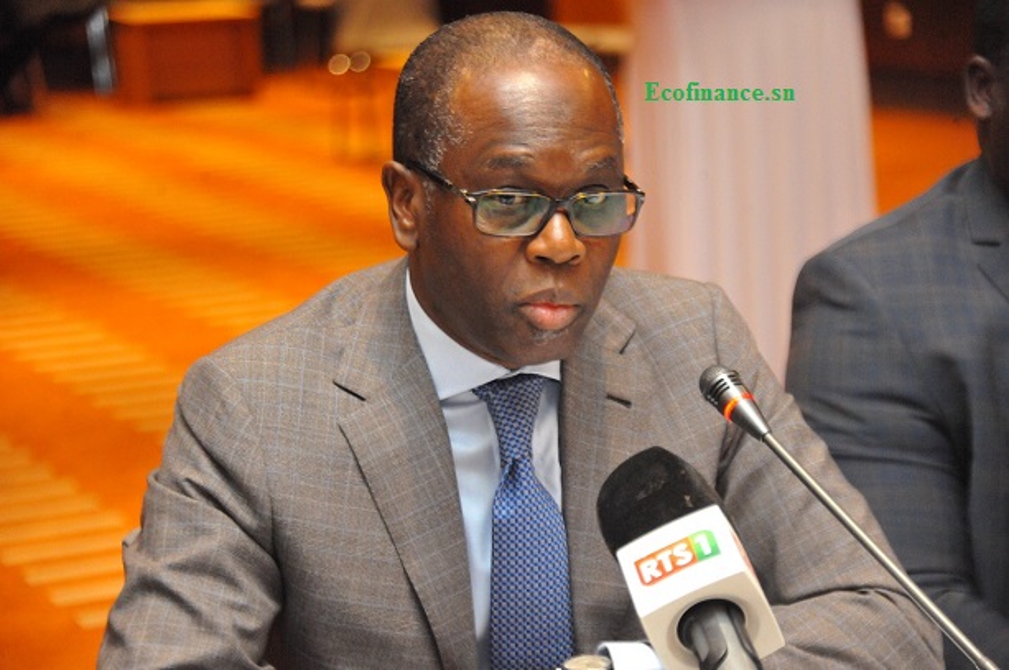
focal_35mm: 125
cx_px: 504
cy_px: 335
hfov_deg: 16.4
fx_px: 3499
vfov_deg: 10.9
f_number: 5.6
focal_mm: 125
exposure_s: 1/60
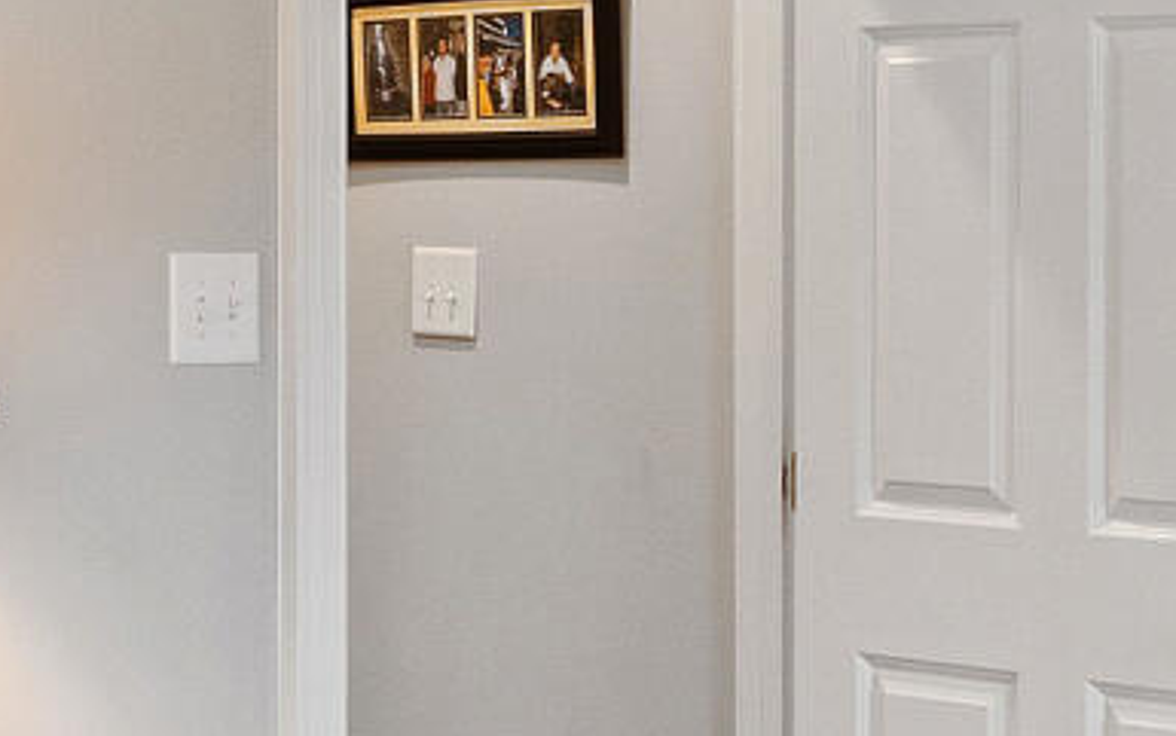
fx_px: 3816
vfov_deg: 11.0
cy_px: 281
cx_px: -150
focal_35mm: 119
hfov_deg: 16.9
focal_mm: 10
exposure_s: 1/2
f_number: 8
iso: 100
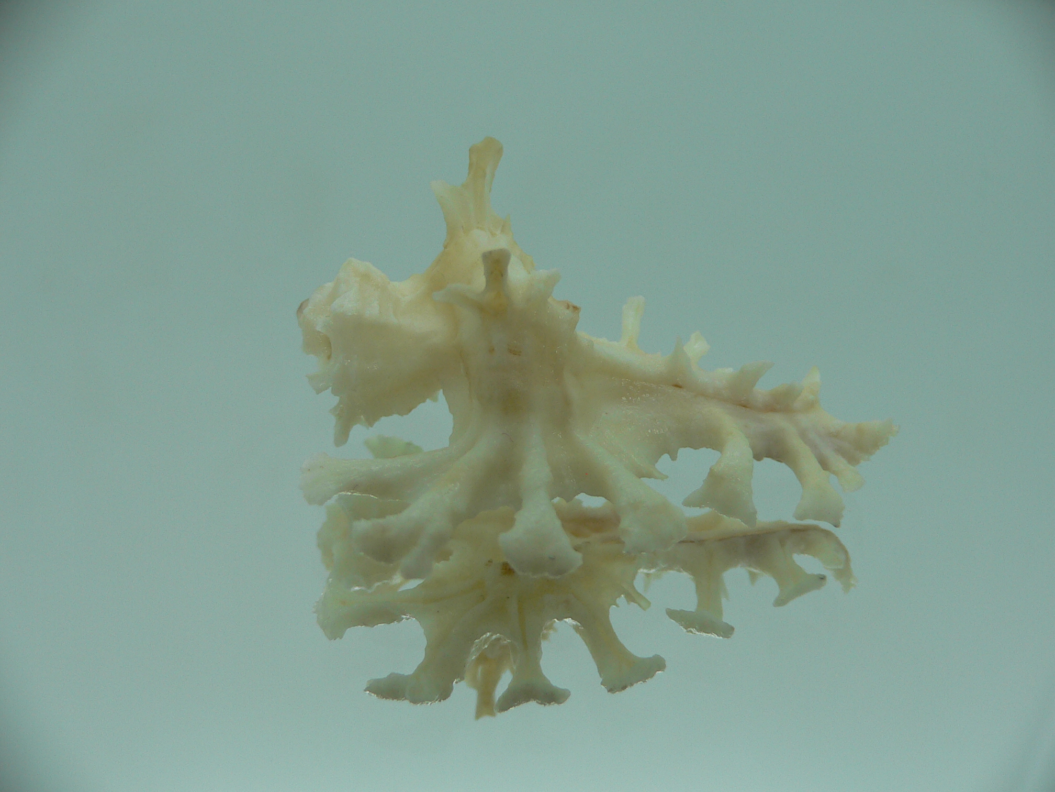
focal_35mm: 35
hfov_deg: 52.6
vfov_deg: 40.7
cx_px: 528
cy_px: 396
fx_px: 1067
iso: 80
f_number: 2.8
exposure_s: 1/80
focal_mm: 4.6
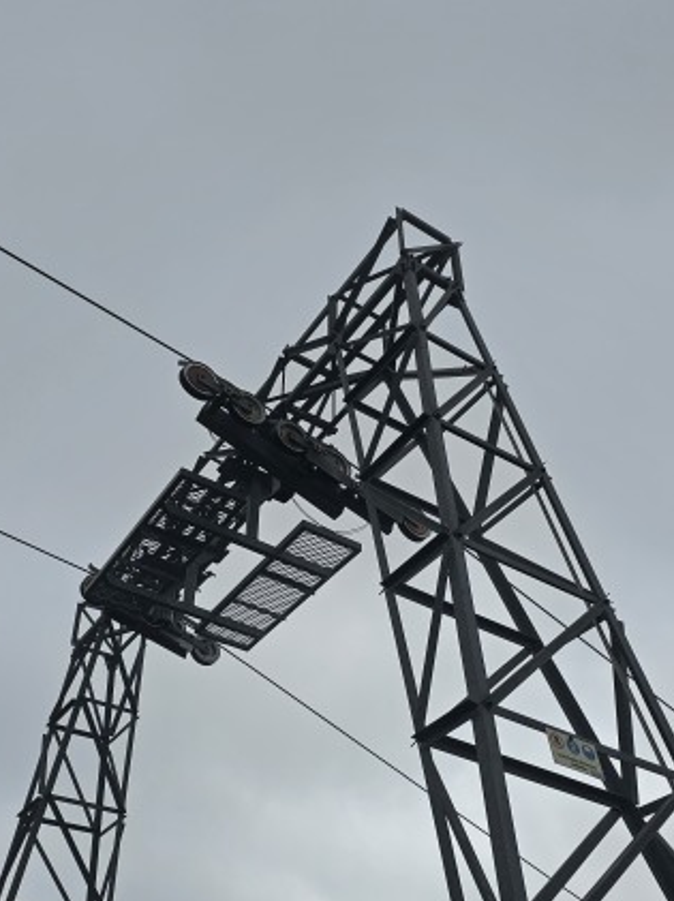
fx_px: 910
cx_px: 280
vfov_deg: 52.3
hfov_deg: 40.5
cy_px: 546
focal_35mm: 35
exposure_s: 1/353
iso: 10
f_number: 1.7
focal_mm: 6.3
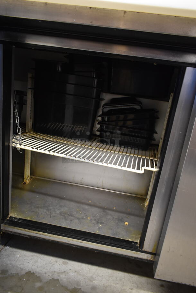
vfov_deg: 67.3
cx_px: 98
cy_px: 146
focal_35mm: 27
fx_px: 220
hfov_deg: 48.0
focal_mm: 18
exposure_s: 1/30
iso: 1100
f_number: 3.5
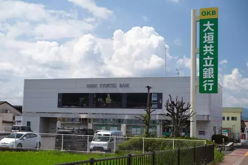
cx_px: 124
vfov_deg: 25.5
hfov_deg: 37.5
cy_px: 82
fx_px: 365
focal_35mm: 53
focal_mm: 35
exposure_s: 1/1900
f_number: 2.8
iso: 320
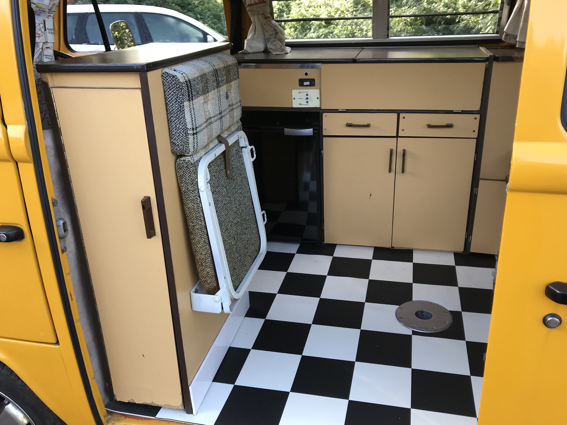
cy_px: 225
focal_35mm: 30
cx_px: 291
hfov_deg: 60.0
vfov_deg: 46.8
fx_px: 491
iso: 20
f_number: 1.8
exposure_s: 1/100
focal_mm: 3.99
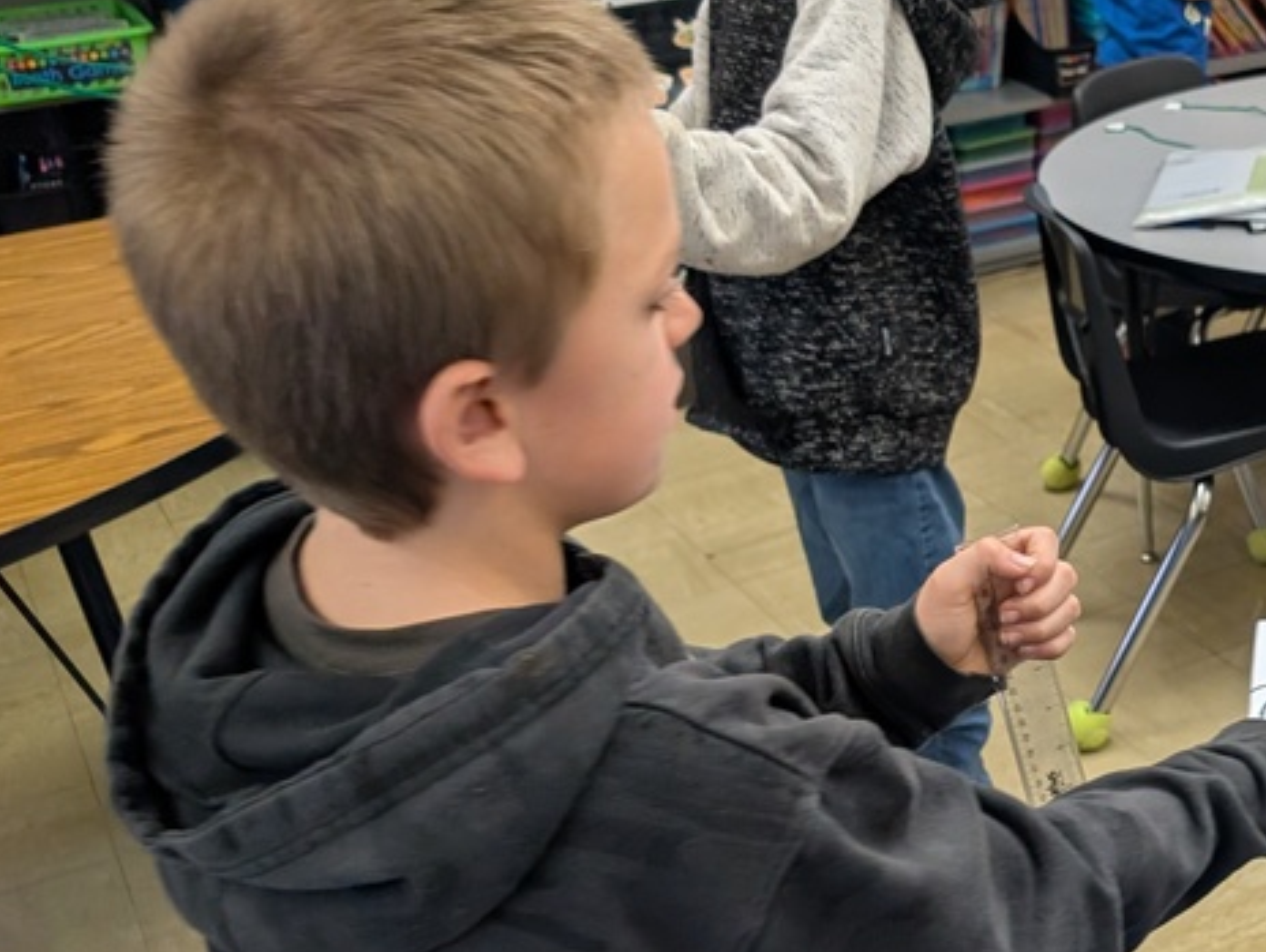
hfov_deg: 32.9
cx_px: 1288
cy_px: 509
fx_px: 1940
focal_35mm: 53
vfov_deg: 27.6
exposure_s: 1/125
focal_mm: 6.9
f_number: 1.68
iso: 405
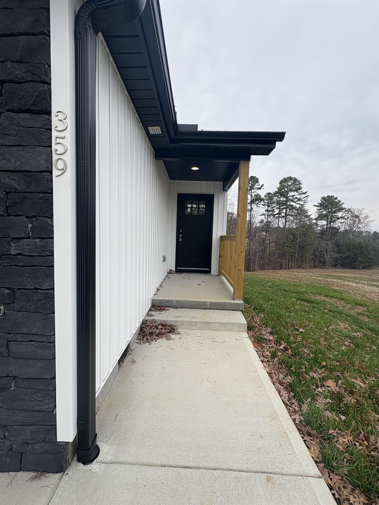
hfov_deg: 85.7
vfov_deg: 102.1
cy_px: 252
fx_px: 204
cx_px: 190
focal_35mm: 14
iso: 40
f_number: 2.2
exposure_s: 1/591
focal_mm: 2.22
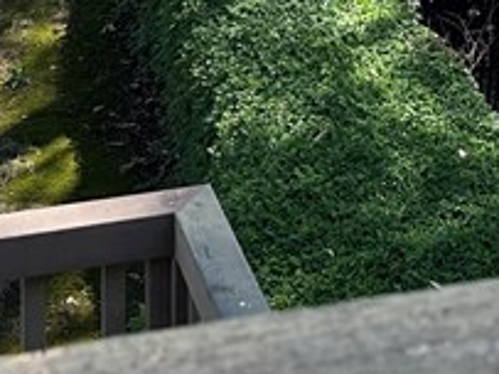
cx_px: 406
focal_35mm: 121
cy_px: -458
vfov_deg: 10.8
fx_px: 1743
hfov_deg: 16.2
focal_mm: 6.86
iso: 80
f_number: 1.78
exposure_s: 1/1171
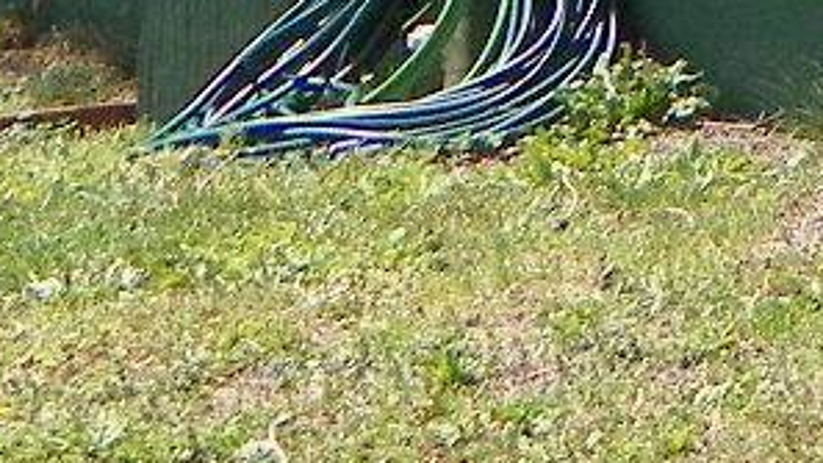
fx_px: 4255
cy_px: -890
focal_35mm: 195
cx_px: 2311
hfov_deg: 9.2
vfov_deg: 5.8
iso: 64
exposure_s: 1/400
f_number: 4.5
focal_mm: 4.6
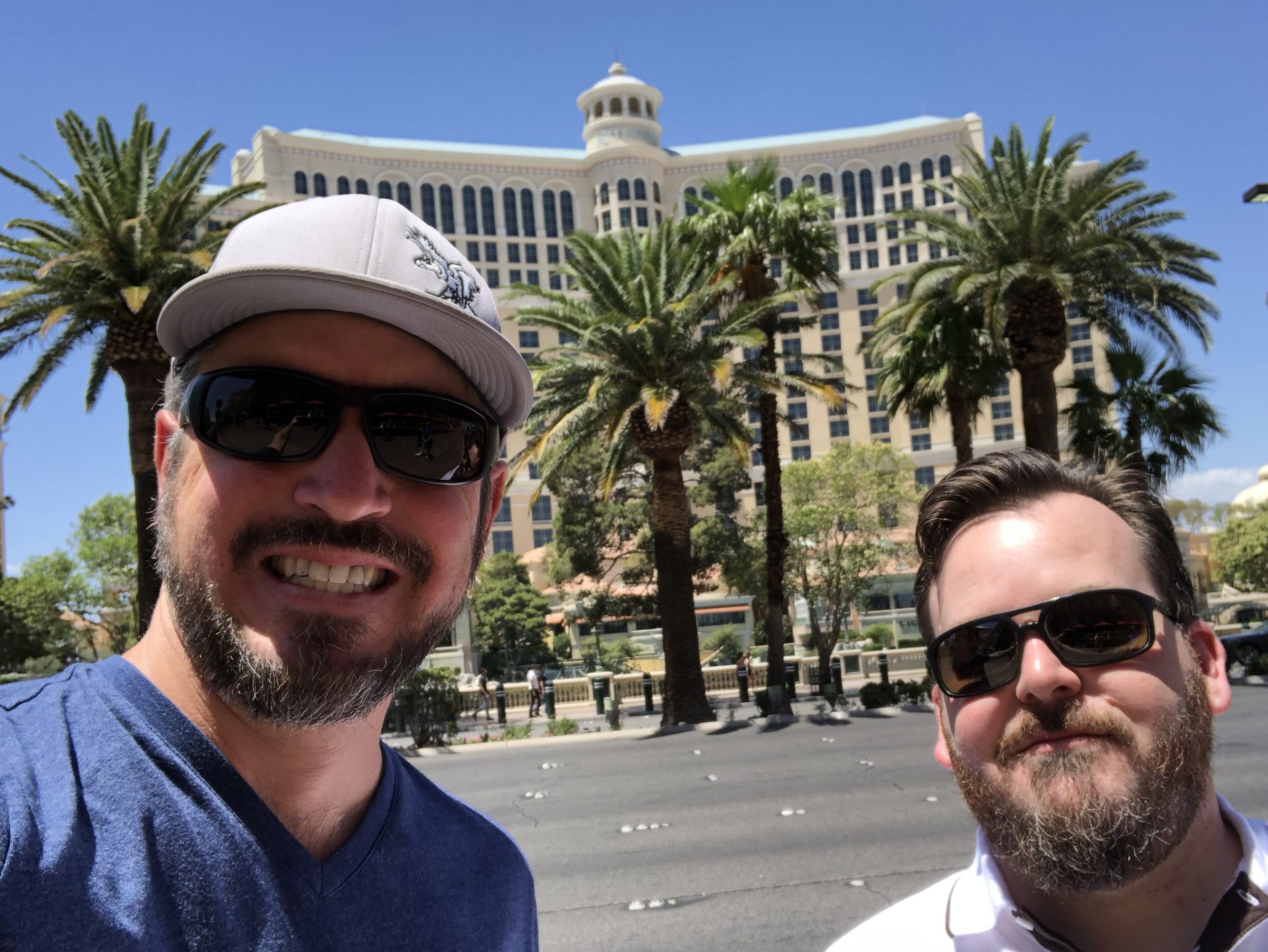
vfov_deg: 38.6
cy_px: 534
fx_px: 1356
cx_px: 701
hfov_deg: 50.0
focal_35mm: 37
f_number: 2.2
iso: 20
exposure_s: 1/260
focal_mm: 2.87
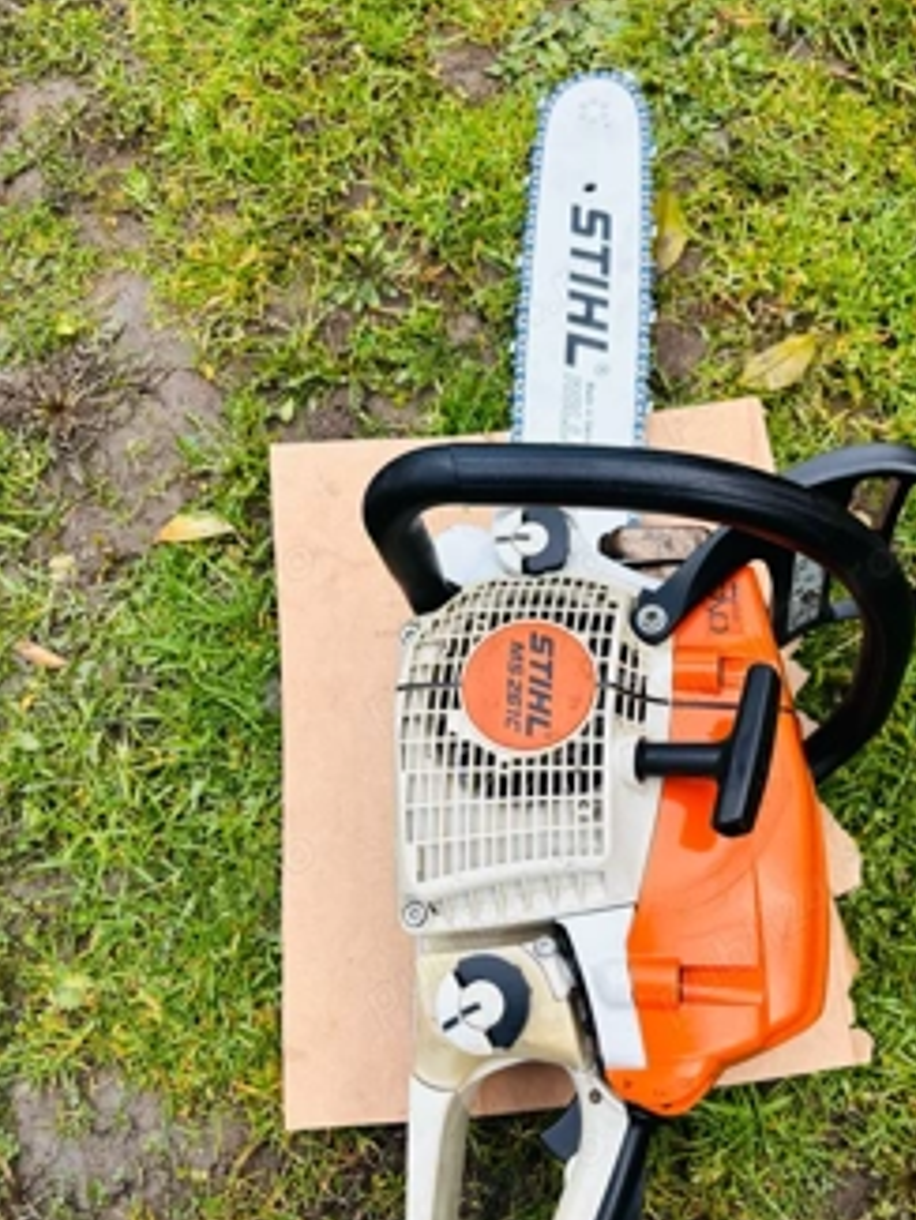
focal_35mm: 32
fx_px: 1128
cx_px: 559
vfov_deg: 56.7
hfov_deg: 43.9
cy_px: 679
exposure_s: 1/335
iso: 50
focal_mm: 5.96
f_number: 1.6
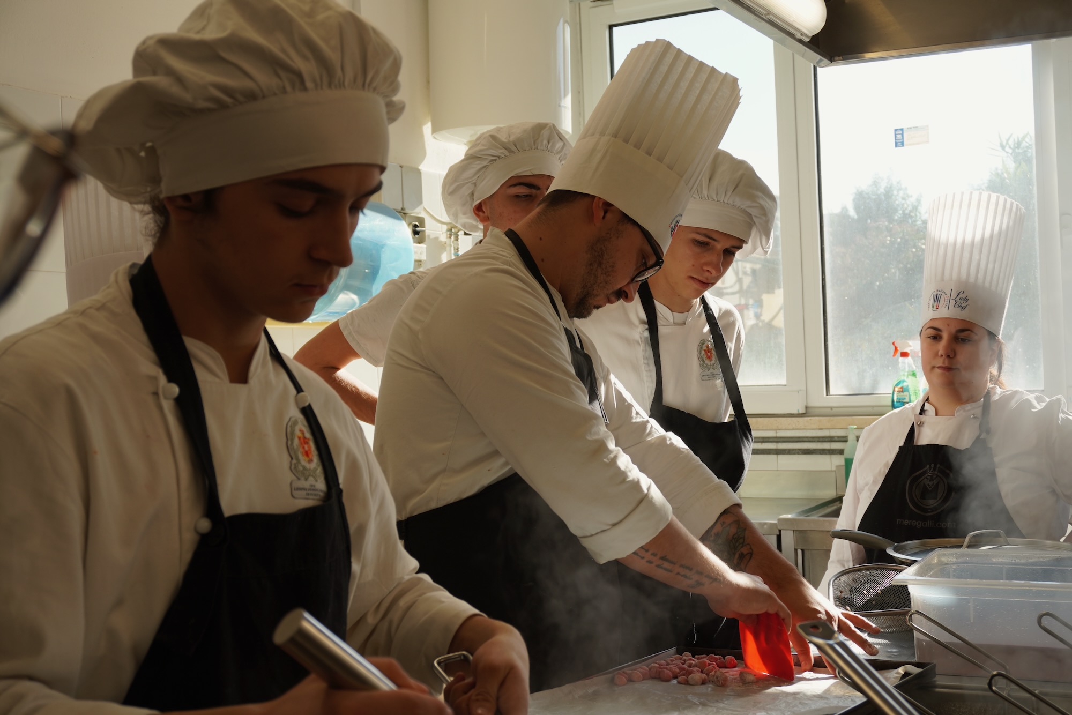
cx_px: 536
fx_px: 1340
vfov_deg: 29.9
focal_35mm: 45
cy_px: 358
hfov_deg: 43.6
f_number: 5.6
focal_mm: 30
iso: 100
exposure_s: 1/100
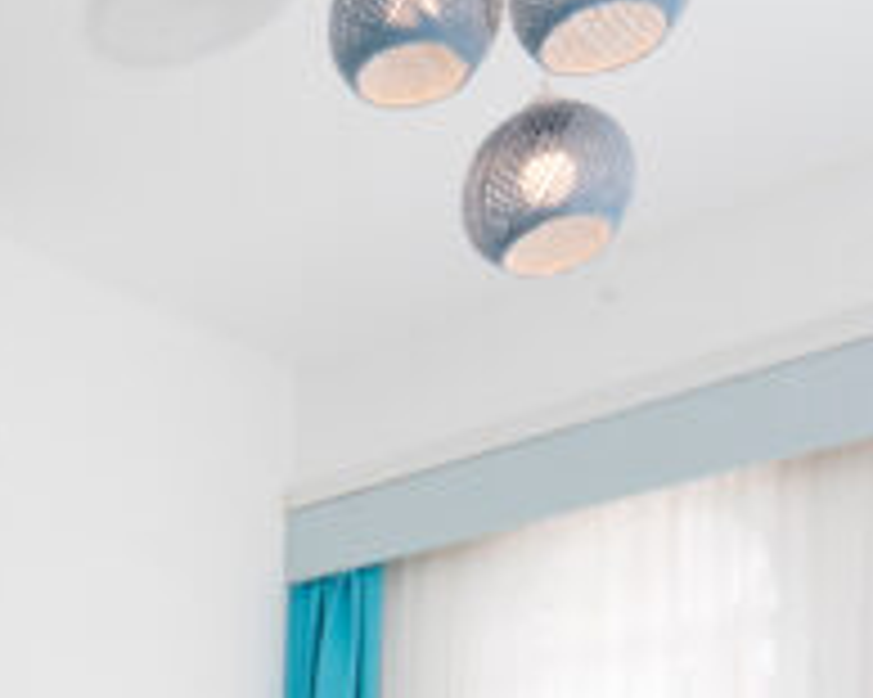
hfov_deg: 32.3
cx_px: -58
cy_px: 1000
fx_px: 1343
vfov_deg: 24.0
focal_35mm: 52
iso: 800
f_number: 20
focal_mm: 14
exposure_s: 1/50
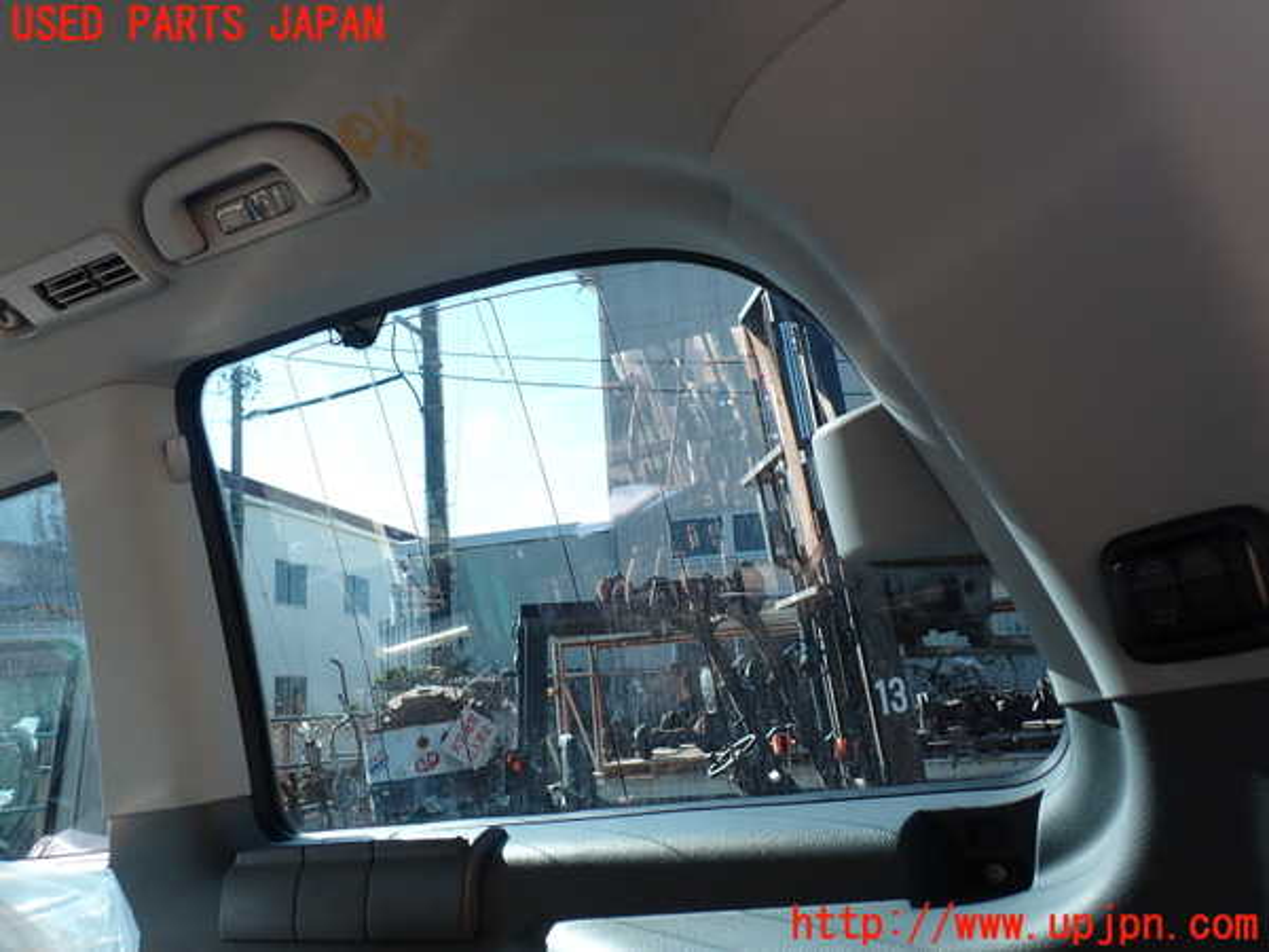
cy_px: 476
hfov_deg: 60.0
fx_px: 1100
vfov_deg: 46.8
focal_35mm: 30
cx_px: 634
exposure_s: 1/80
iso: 100
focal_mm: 5.4
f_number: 3.2
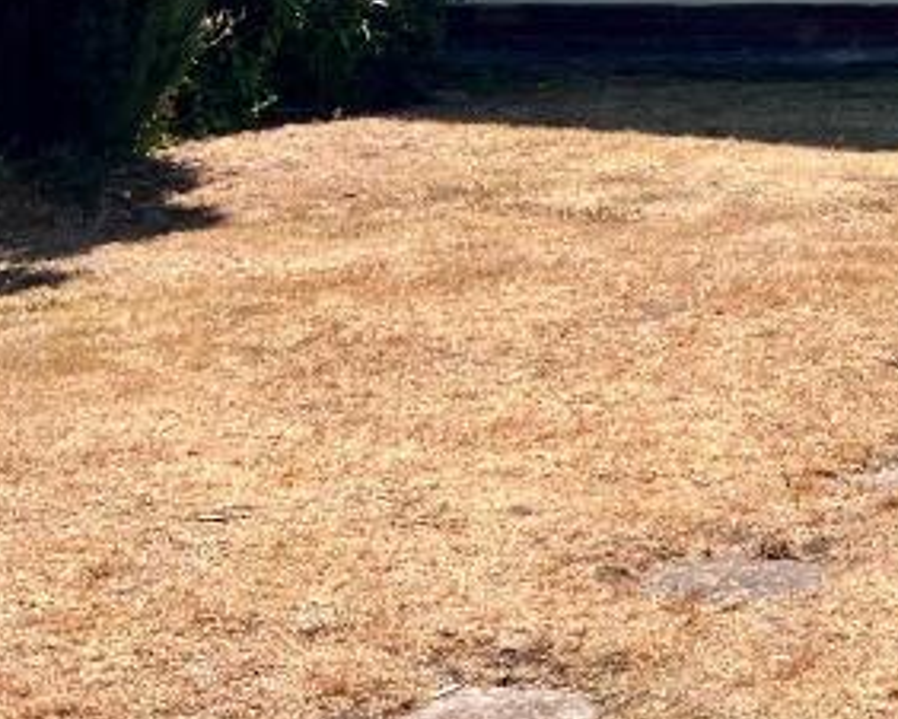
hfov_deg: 19.3
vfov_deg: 15.7
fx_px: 2447
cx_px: 1150
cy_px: -277
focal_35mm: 92
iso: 50
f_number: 1.5
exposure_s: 1/4115
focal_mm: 5.7
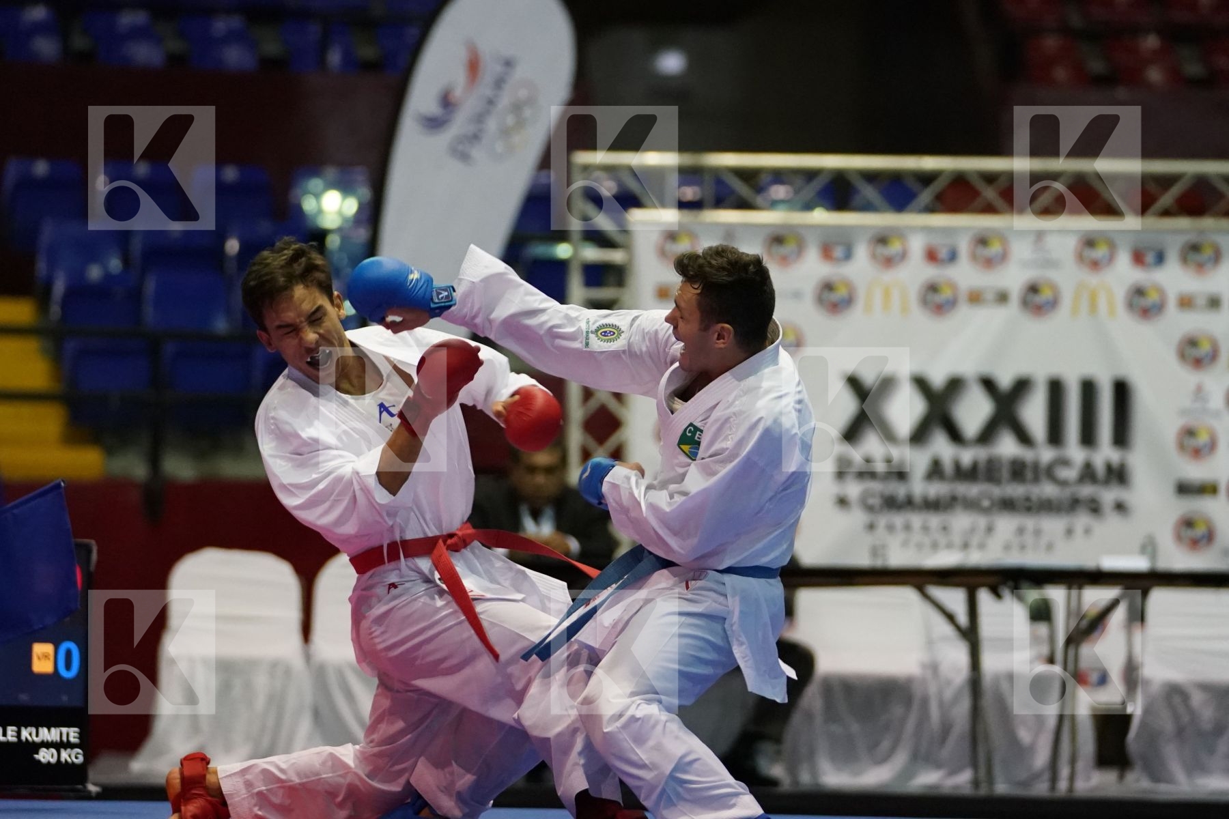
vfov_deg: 6.7
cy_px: 410
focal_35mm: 204
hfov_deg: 10.1
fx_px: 6964
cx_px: 614
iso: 5000
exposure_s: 1/800
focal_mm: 136
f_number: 2.8
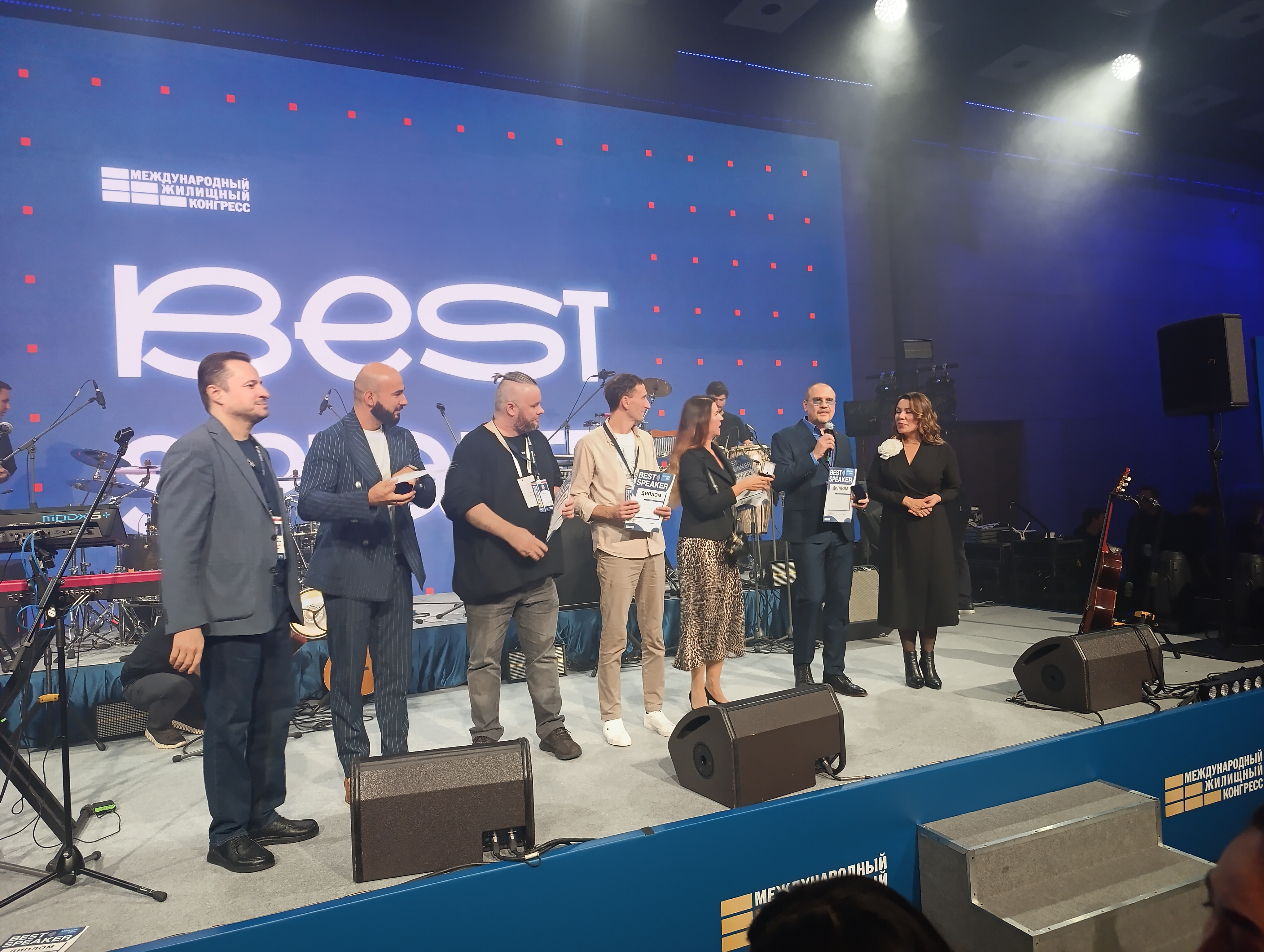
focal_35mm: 23
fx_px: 841
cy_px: 476
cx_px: 632
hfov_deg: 73.8
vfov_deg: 59.0
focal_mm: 6.14
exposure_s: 1/100
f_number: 1.6
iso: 1000
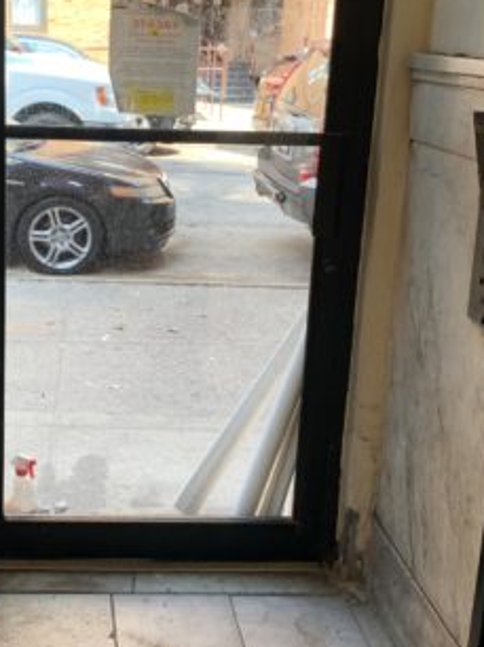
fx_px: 952
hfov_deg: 28.0
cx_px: 108
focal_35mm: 51
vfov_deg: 37.4
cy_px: 264
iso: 40
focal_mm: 4.25
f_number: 1.8
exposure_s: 1/121
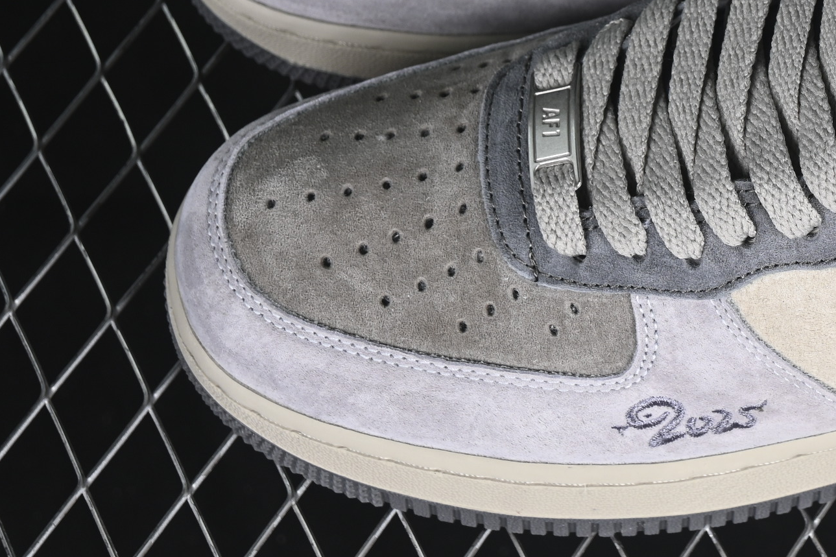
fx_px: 3761
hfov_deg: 12.5
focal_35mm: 162
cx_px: 839
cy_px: -5
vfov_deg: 8.4
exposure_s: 1/60
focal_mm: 50
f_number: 7.1
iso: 160
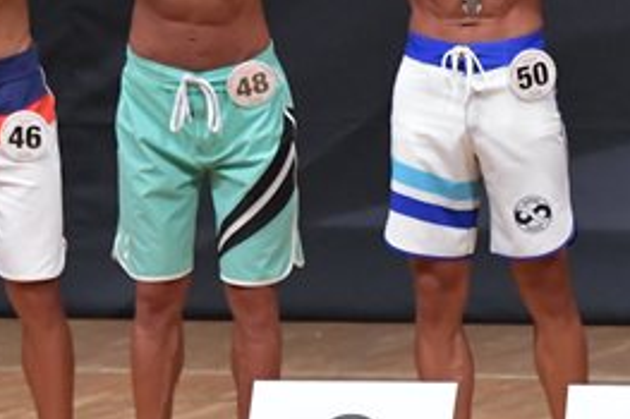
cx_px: 528
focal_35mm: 664
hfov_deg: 3.1
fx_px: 11612
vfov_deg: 2.1
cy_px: 62
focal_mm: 150
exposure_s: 1/400
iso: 6400
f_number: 5.6
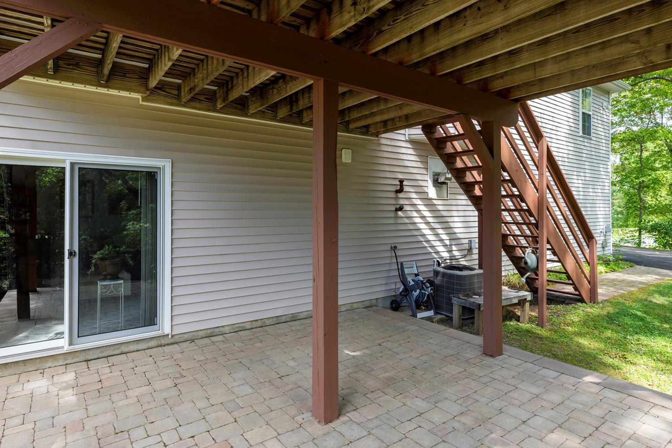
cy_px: 208
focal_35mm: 19
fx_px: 355
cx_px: 339
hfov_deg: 86.9
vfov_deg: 64.5
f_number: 7.1
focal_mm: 14
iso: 320
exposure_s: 1/200
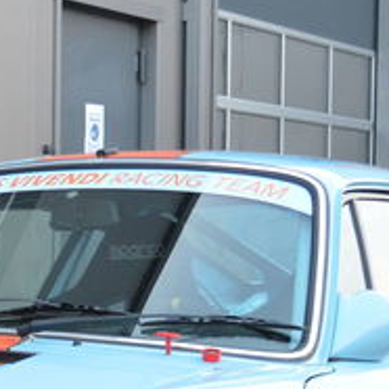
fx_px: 1869
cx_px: -79
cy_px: 468
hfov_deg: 11.6
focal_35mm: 147
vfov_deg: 11.6
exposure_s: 1/40
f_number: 4.5
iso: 800
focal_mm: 28
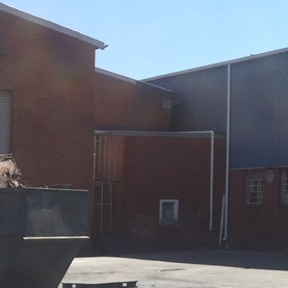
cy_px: 147
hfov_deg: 13.8
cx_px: 534
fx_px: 1045
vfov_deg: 15.7
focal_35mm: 111
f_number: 2.2
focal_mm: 4.15
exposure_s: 1/1799
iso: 32
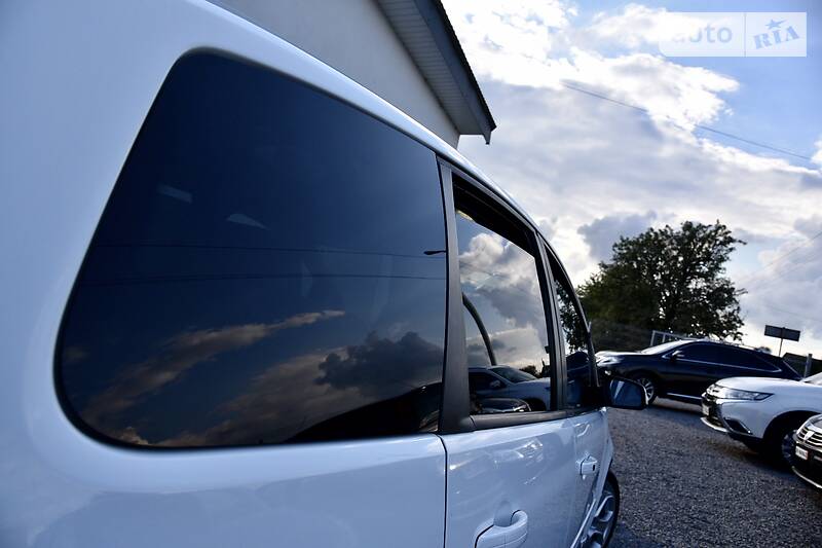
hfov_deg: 73.8
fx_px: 548
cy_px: 274
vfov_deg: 53.1
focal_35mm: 24
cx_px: 411
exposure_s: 1/250
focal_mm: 24
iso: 250
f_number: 8
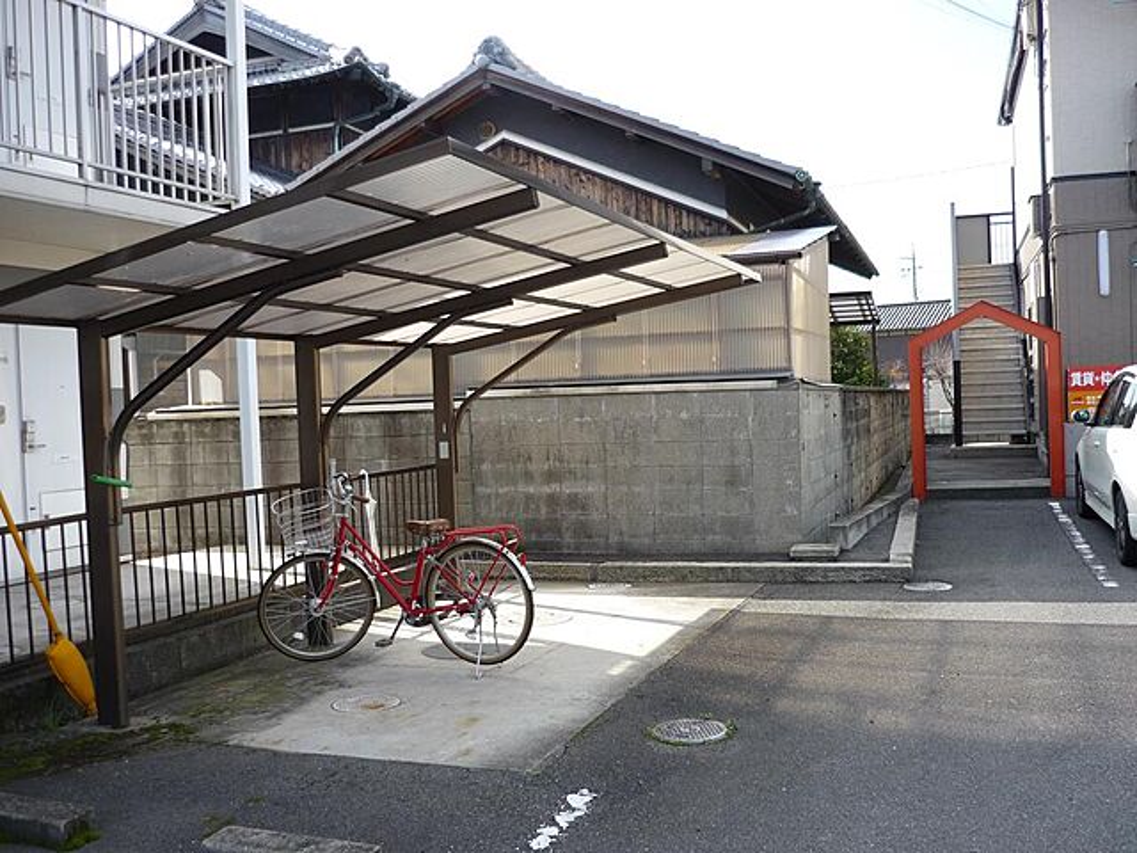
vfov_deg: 42.9
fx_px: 1084
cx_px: 568
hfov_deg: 55.4
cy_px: 426
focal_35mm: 33
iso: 100
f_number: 2.8
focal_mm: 5.5
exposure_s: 1/400
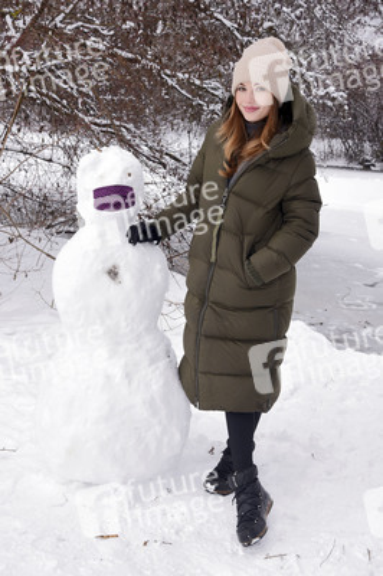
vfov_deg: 42.8
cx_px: 192
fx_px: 735
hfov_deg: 29.2
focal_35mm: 46
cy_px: 288
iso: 500
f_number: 10
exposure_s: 1/160
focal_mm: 46
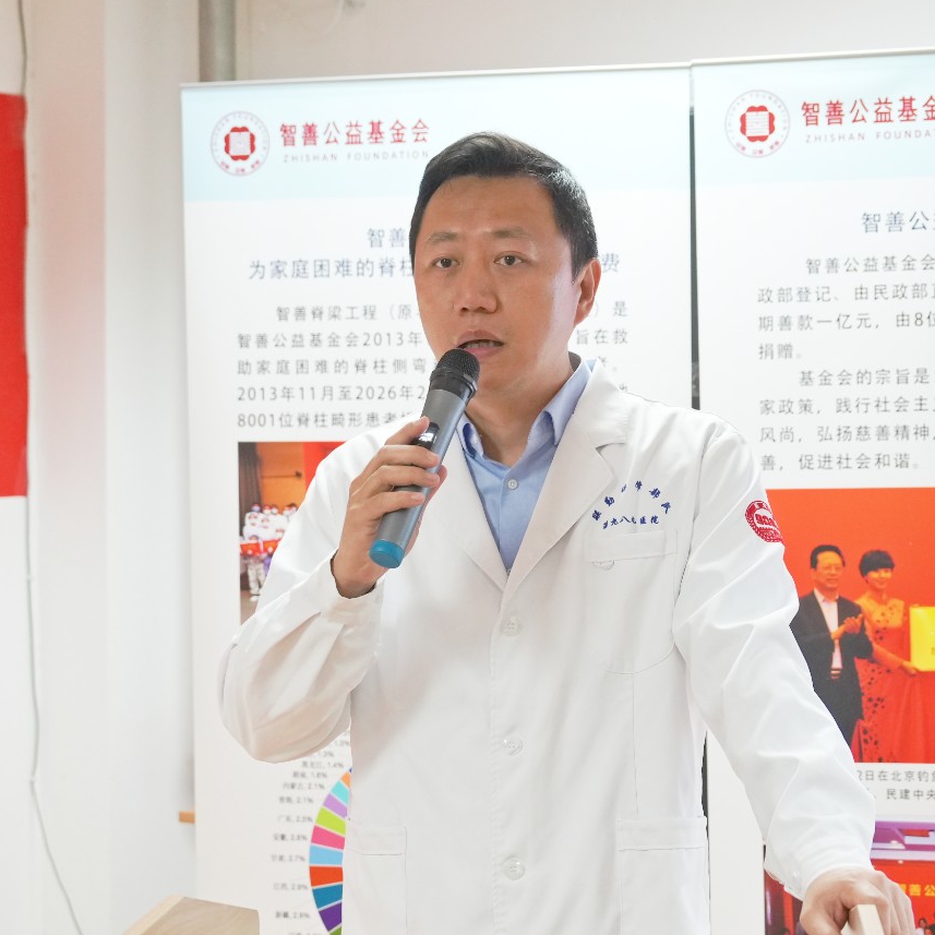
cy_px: 536
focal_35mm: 92
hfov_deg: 18.9
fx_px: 2811
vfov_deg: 18.9
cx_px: 475
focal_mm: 39
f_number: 3.5
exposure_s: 1/100
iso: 1600
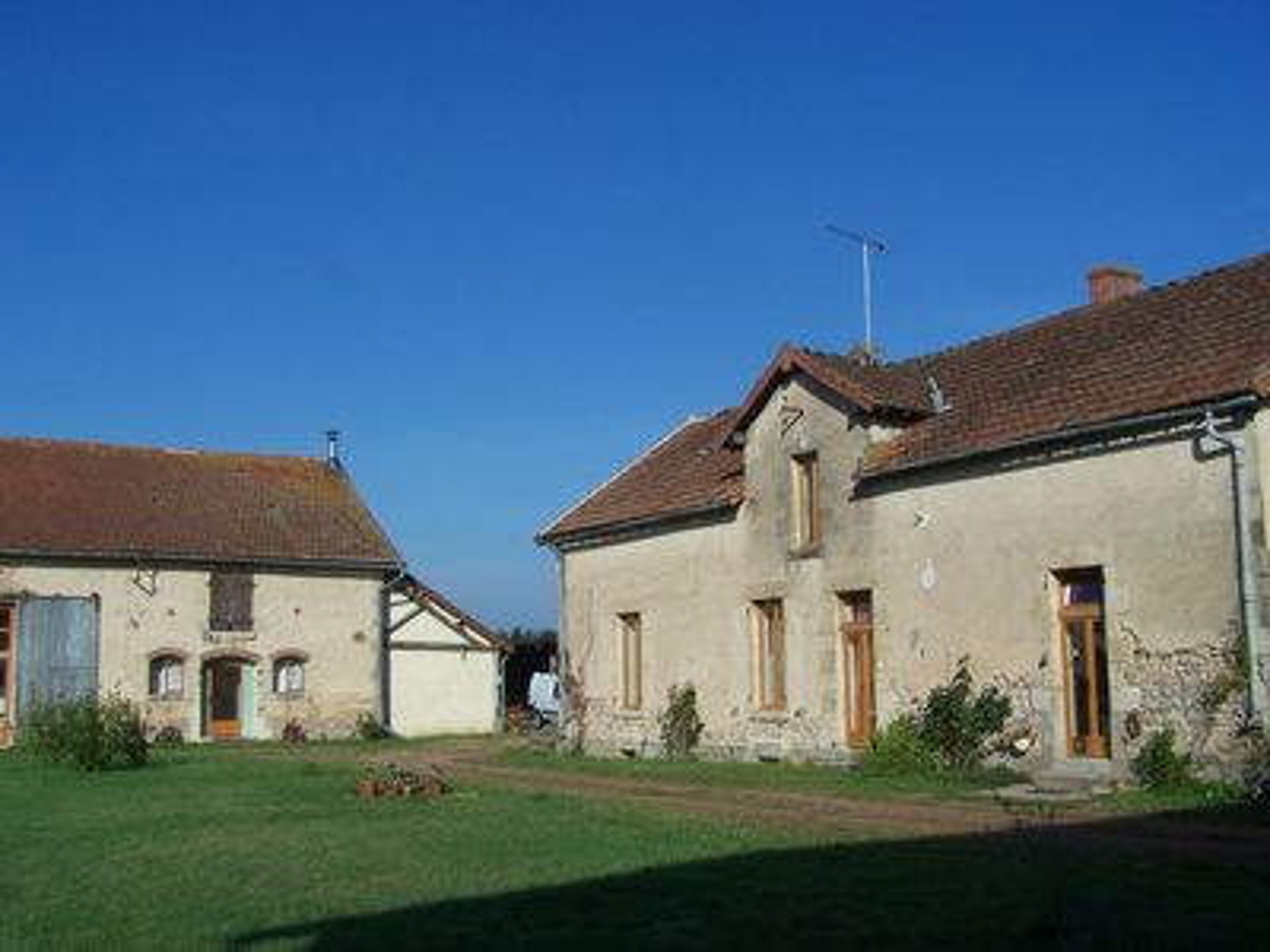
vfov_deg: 37.7
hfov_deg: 49.0
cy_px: 476
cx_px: 635
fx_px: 1394
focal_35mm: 38
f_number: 4
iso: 80
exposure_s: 1/1000
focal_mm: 6.3
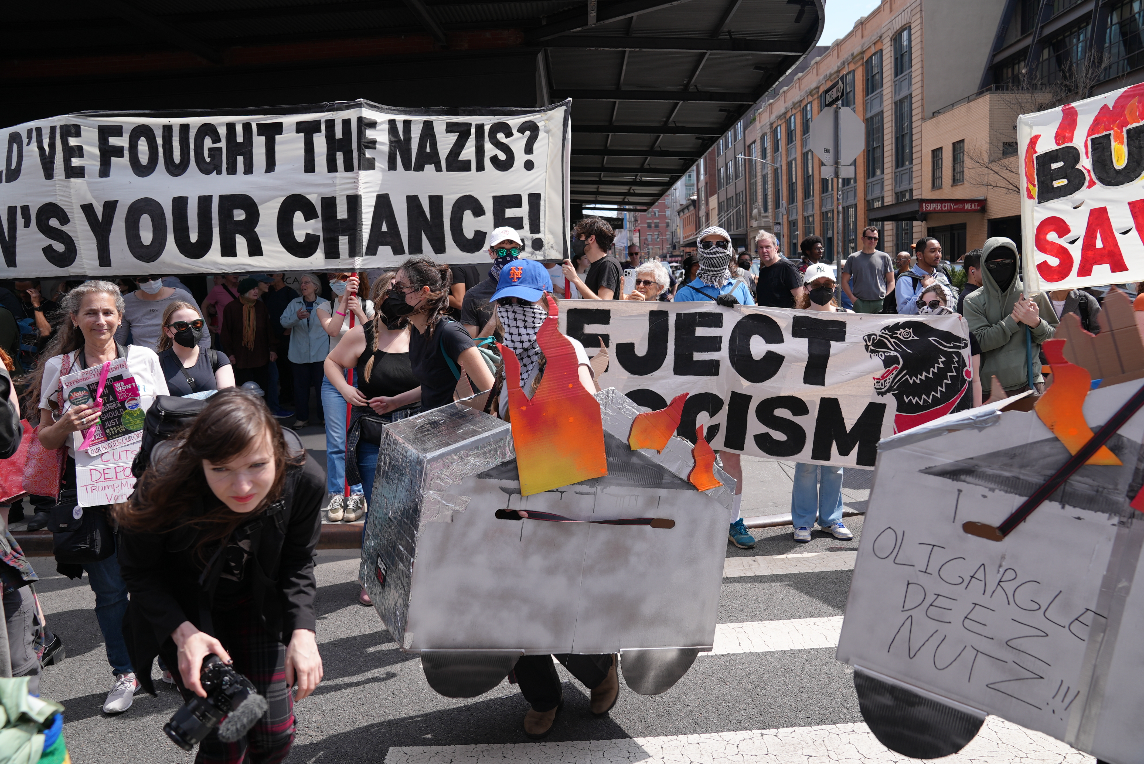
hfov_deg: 73.7
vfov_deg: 53.2
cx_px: 572
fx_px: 763
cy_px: 382
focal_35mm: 24
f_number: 4
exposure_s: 1/160
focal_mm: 24
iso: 160
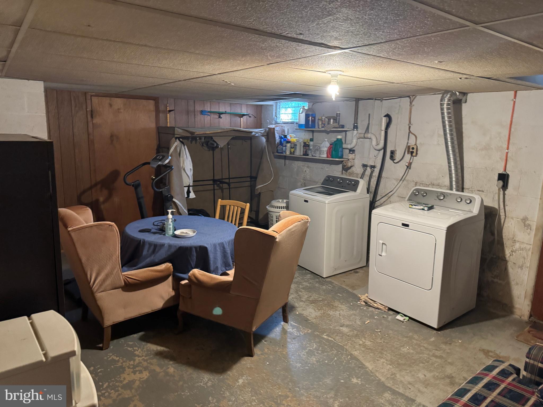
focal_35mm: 24
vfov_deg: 56.8
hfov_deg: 71.6
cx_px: 272
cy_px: 204
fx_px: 376
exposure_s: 1/40
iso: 800
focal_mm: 6.76
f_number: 1.78
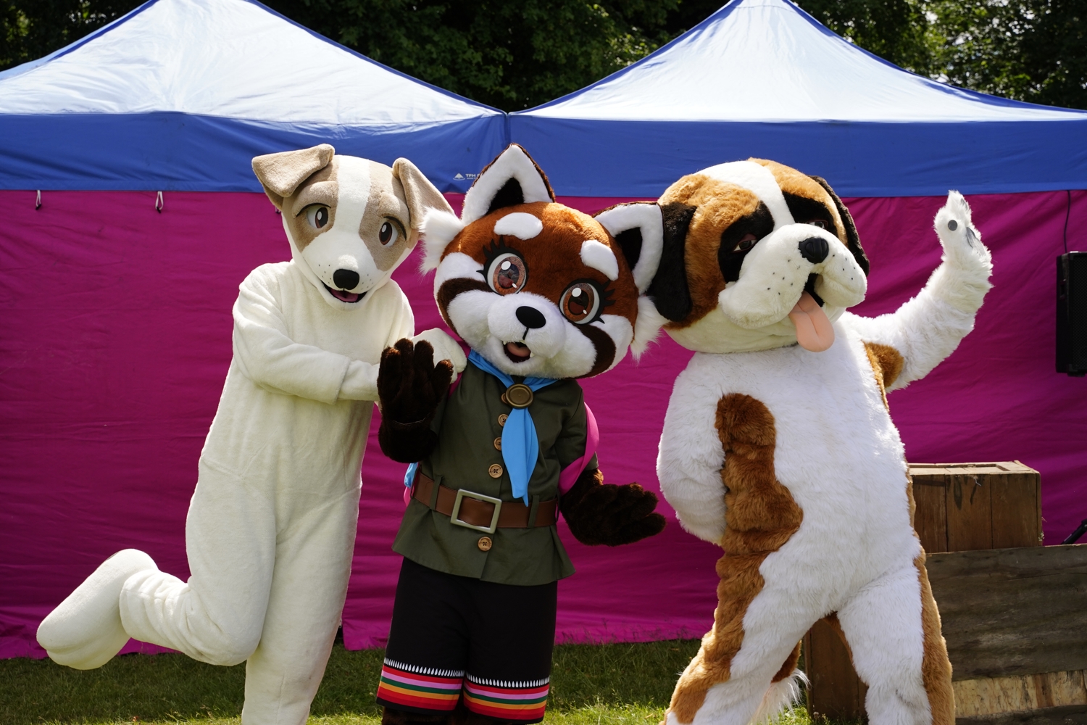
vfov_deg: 26.0
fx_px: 1570
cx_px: 544
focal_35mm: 52
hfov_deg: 38.2
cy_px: 362
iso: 400
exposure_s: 1/1000
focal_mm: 52
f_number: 8
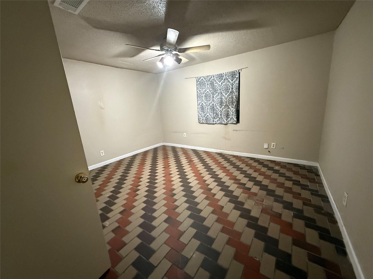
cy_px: 140
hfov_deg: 102.1
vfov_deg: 85.7
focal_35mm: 14
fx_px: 151
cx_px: 186
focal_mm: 2.22
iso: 1000
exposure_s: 1/60
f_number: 2.2
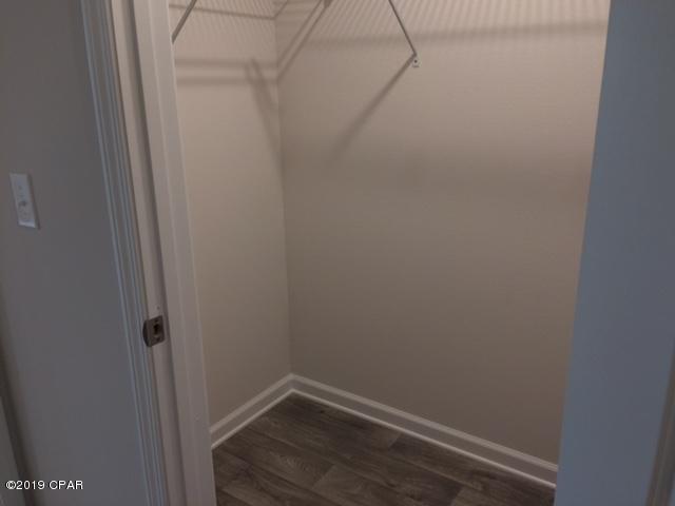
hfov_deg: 61.7
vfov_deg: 48.2
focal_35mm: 29
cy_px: 253
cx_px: 338
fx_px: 565
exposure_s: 1/30
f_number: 2.2
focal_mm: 4.15
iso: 64
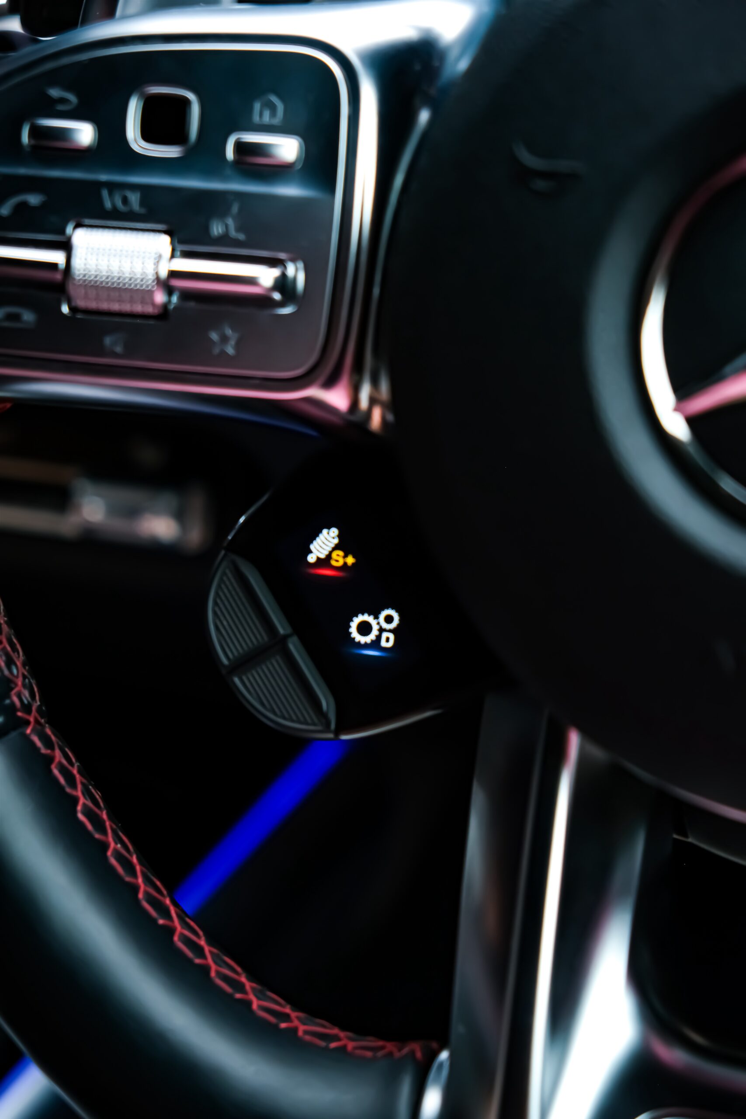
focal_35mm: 69
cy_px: 560
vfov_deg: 29.2
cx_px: 373
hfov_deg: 19.7
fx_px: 2144
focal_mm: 46.3
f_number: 4
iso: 640
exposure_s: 1/125
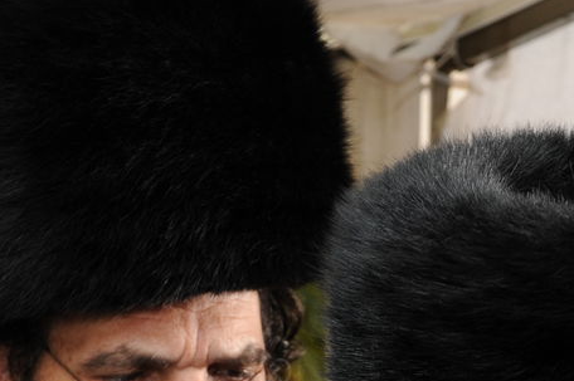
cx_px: 438
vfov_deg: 9.8
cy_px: 583
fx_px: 2150
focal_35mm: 135
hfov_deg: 15.1
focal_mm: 44
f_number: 5.6
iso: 500
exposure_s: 1/160
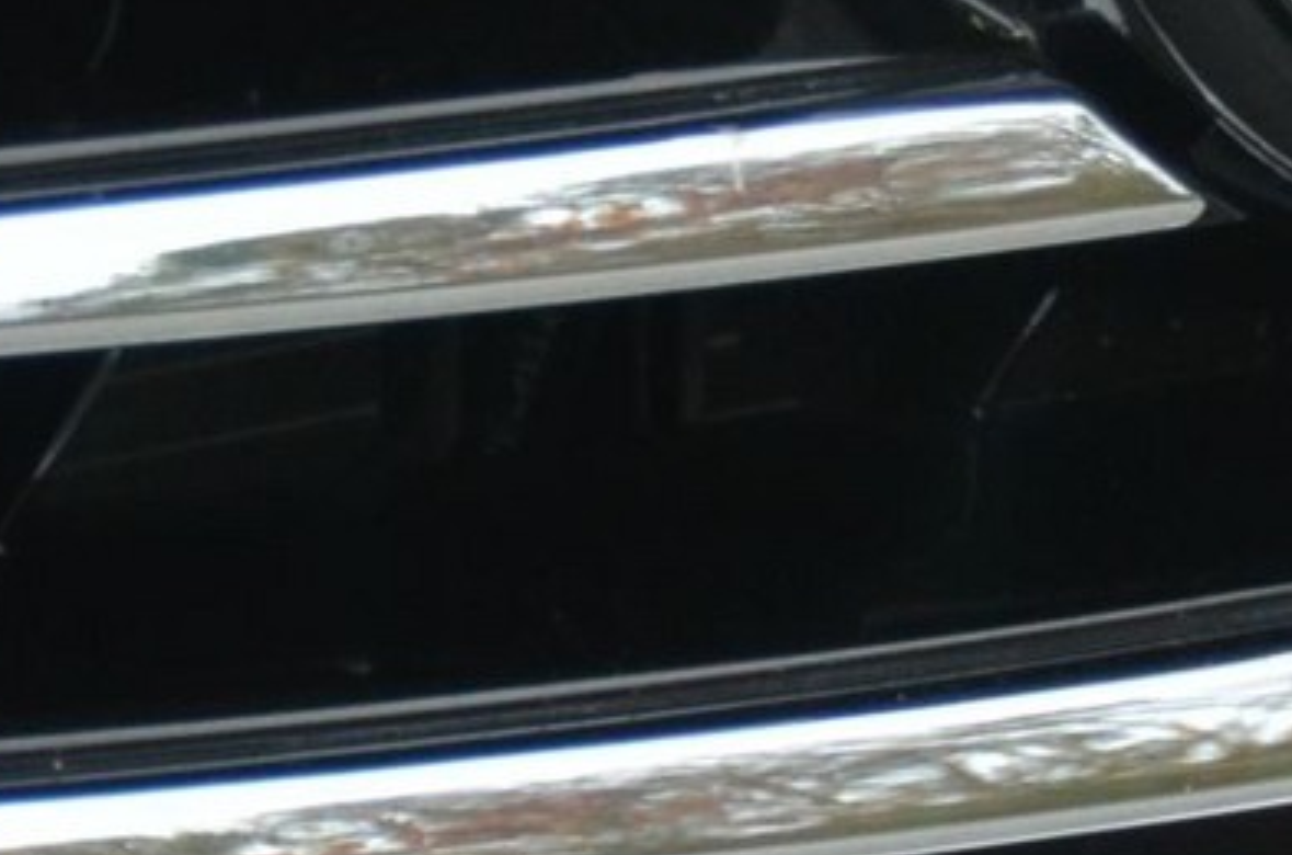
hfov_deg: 2.9
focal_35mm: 715
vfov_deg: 1.9
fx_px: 25605
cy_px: -109
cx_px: 957
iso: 800
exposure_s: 1/640
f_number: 5
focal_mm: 75
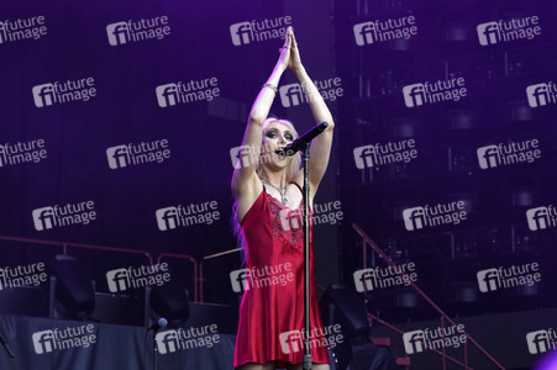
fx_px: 1963
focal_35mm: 127
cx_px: 278
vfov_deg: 10.8
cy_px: 185
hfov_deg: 16.1
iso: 1600
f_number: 8
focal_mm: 127
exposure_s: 1/400
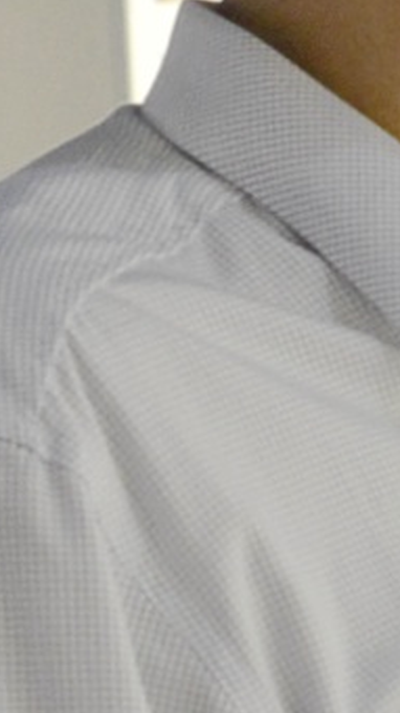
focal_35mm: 318
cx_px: 2452
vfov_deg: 6.7
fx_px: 6002
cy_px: 889
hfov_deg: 3.3
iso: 1600
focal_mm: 28
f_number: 5.6
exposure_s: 1/125
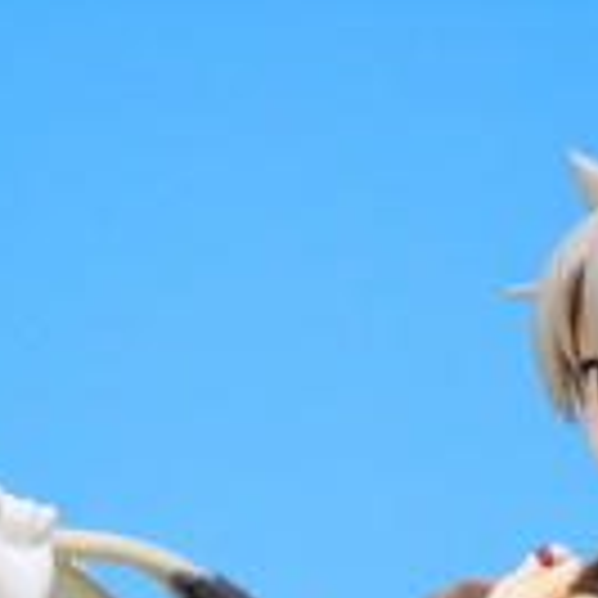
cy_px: 859
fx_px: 5824
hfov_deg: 5.9
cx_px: 319
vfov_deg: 5.8
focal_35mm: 298
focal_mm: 16
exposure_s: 1/6
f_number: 7.3
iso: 400
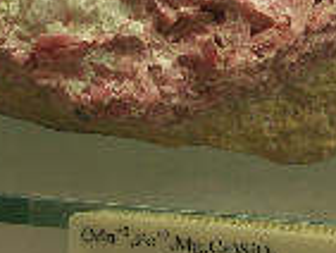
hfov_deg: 8.4
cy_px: -19
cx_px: 104
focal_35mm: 234
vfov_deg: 6.3
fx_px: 2273
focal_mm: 15.39
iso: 100
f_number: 3.2
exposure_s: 1/30
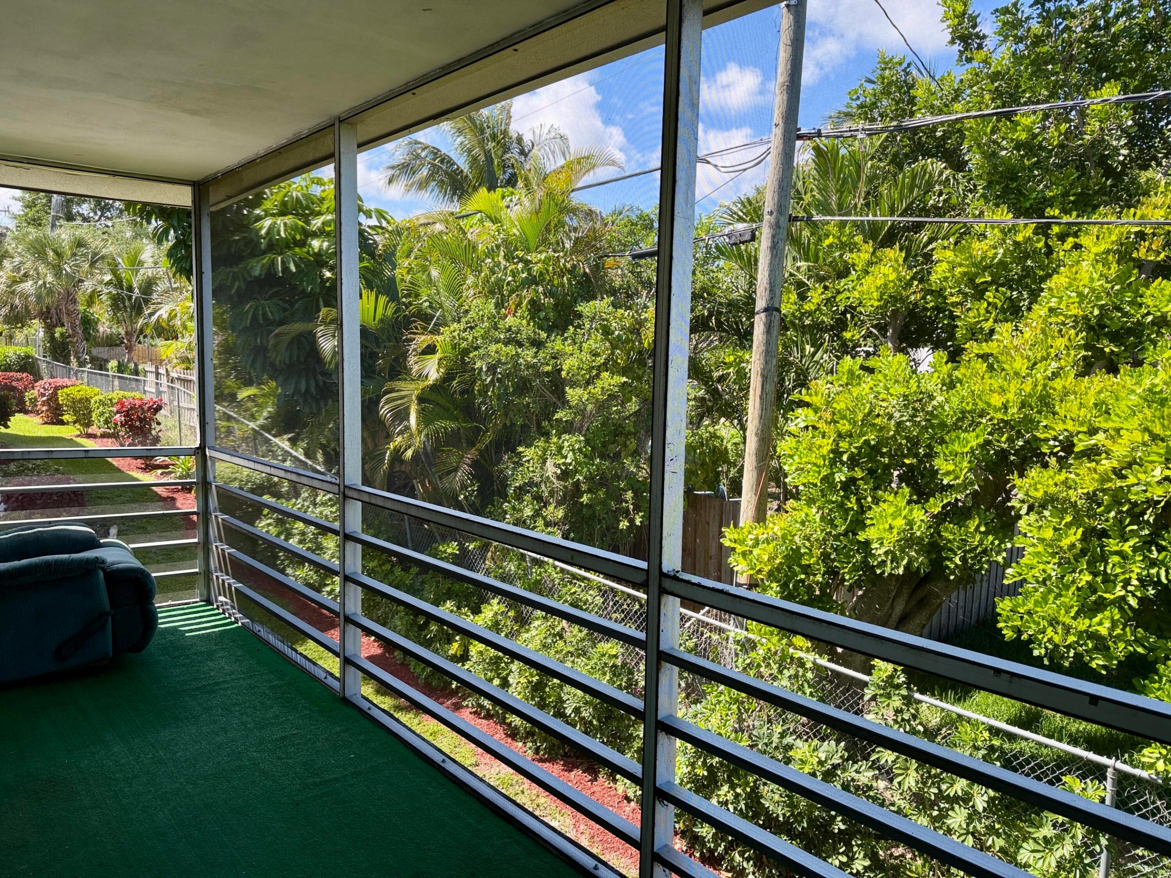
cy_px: 439
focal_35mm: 24
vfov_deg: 56.8
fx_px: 812
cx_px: 586
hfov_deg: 71.6
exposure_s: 1/955
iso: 100
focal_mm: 6.76
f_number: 1.78
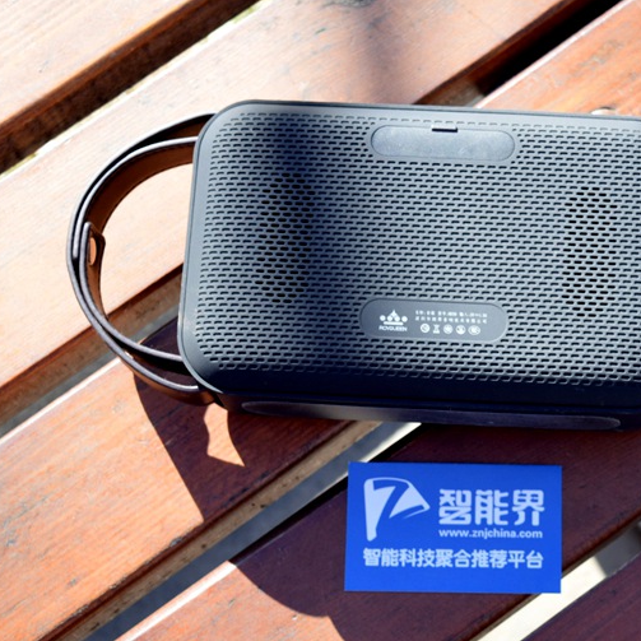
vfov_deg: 20.6
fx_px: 1760
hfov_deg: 20.5
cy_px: 313
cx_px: 466
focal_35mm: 84
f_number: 6.3
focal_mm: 42
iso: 100
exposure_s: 1/60
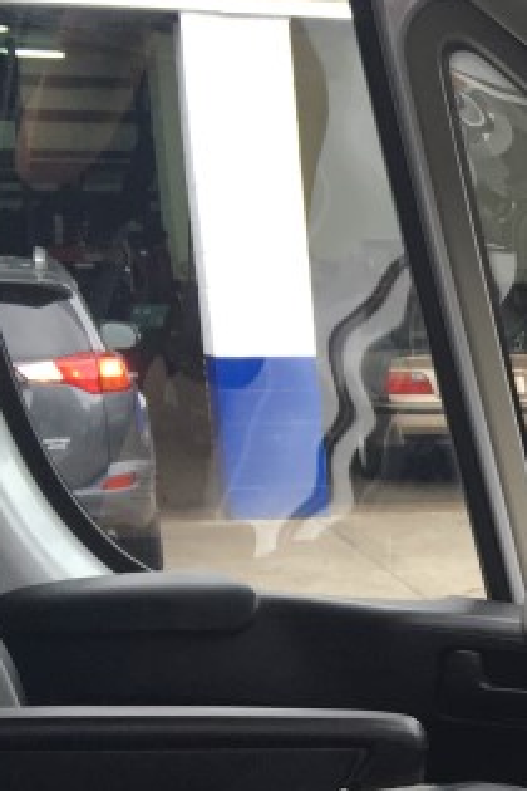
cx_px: 1014
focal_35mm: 98
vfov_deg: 20.0
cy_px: 834
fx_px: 2152
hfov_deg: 12.5
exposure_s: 1/120
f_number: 2.2
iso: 32
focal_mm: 4.15
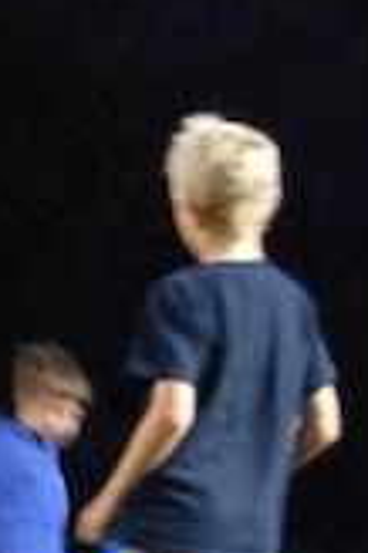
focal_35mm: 668
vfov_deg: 3.1
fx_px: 10264
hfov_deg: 2.1
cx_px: 3
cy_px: 361
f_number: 2.8
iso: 800
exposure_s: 1/20
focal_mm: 47.4
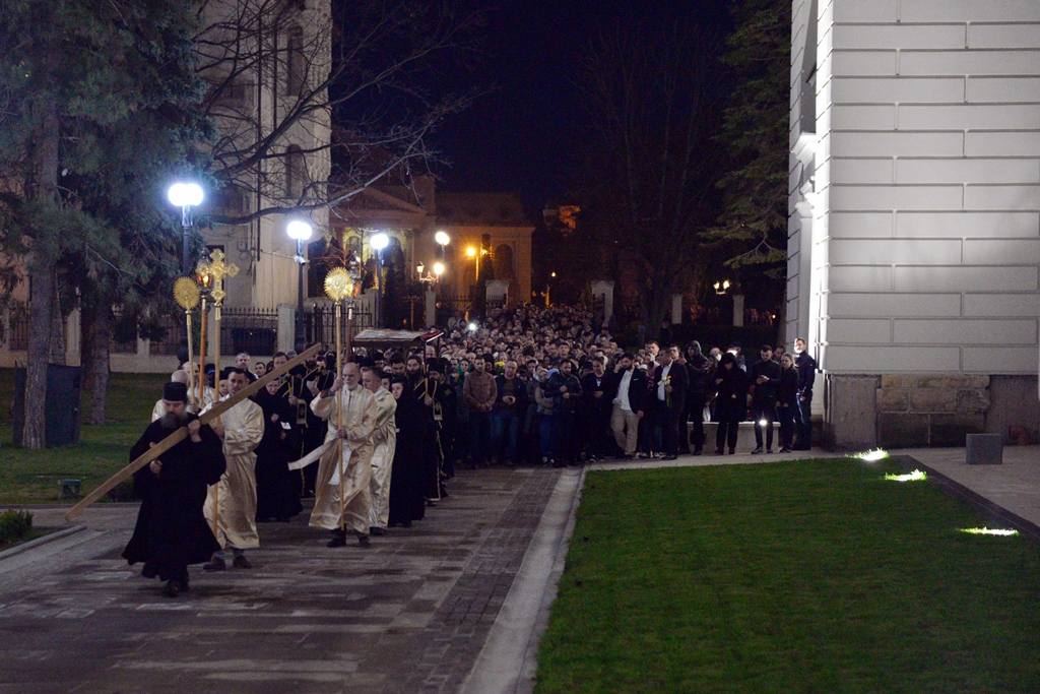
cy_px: 347
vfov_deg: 19.5
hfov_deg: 28.8
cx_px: 520
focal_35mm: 70
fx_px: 2022
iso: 5600
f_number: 2.8
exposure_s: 1/80
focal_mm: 70
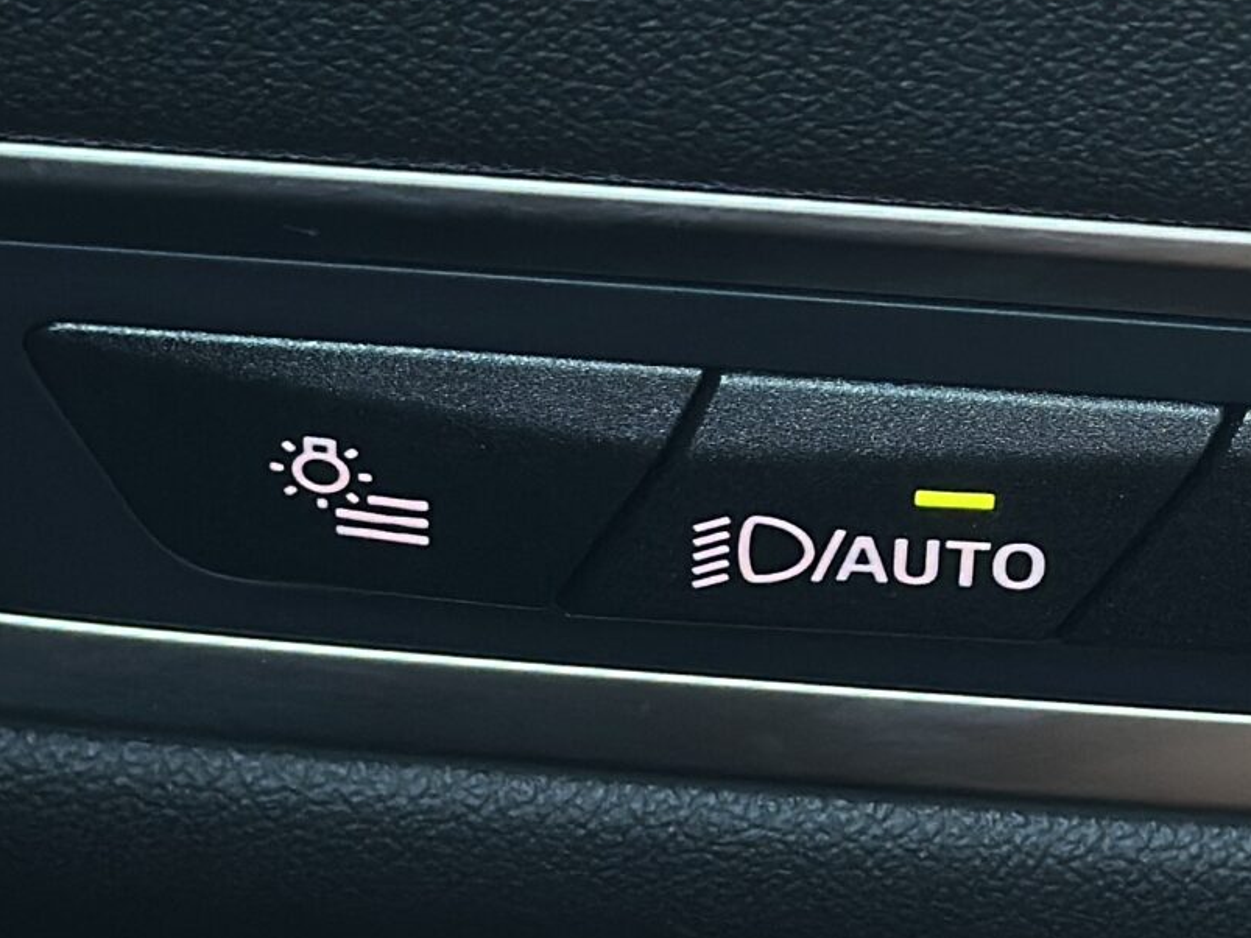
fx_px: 5528
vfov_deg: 9.7
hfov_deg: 12.9
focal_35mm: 153
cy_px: 600
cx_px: 745
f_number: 1.78
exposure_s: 1/40
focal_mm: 6.86
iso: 400
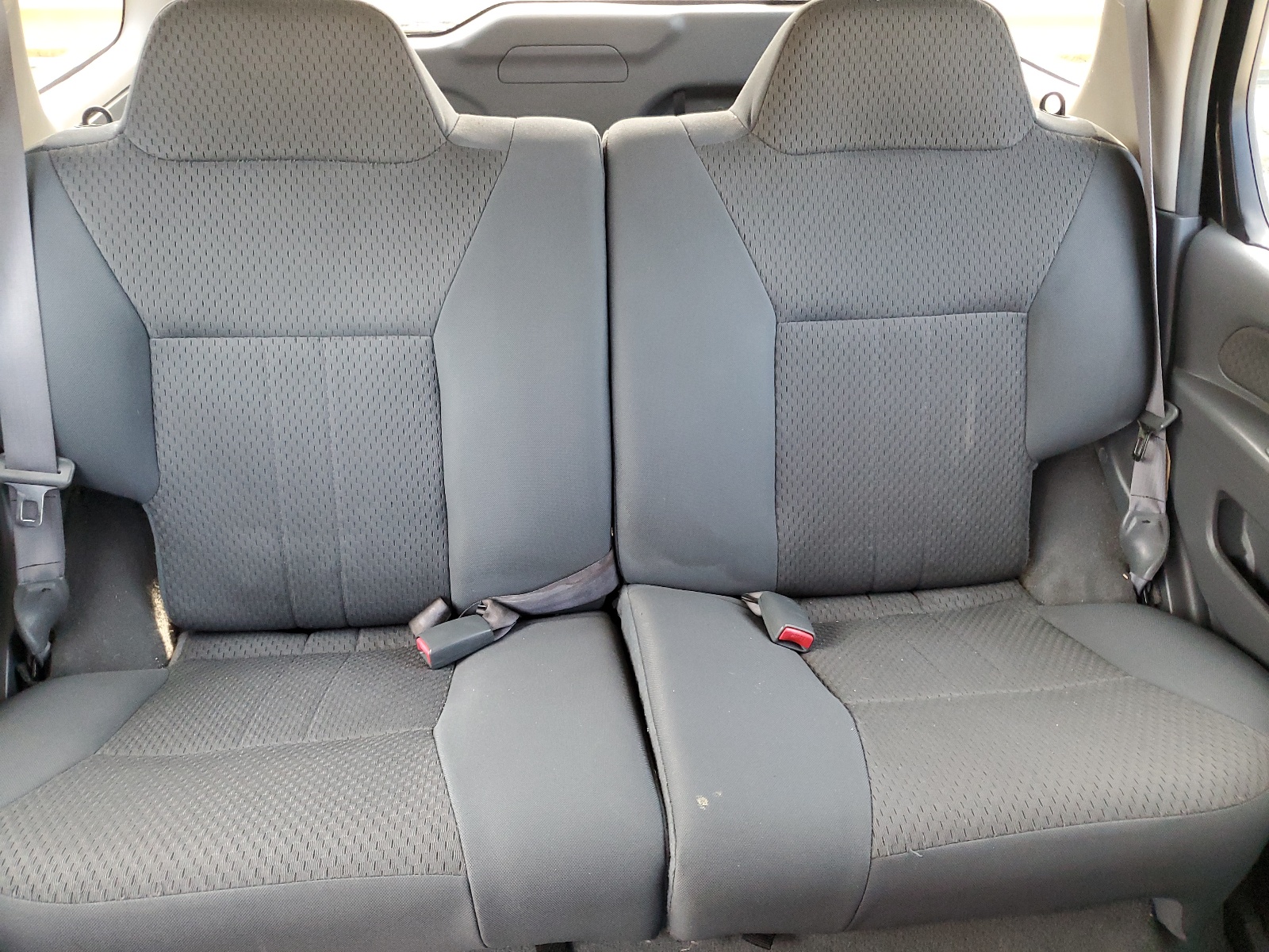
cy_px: 476
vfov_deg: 53.1
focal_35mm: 26
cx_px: 634
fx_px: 953
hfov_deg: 67.3
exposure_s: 1/60.2
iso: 280
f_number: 1.5
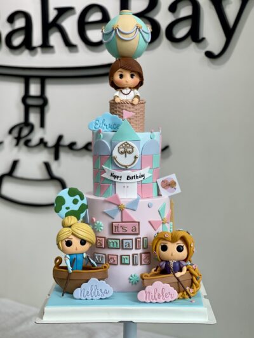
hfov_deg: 22.9
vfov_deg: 30.3
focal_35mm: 64
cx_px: 127
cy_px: 169
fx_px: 626
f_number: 2.2
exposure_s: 1/100
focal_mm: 7.5
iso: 50
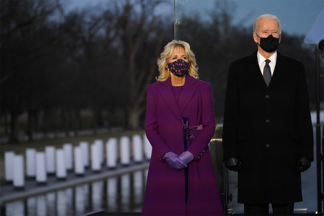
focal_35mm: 194
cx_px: 162
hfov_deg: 10.6
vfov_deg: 7.1
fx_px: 1746
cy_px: 108
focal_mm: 194
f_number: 5.6
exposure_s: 1/500
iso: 8000
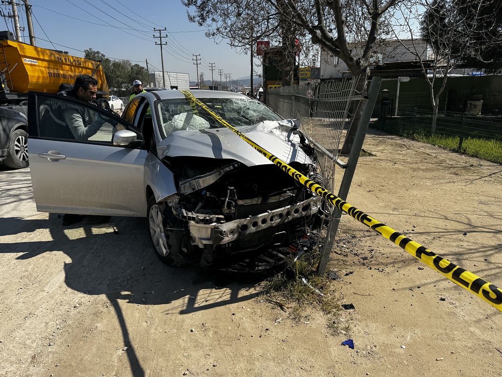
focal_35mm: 25
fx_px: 363
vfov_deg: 54.9
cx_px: 254
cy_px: 184
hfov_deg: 69.4
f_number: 1.78
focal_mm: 6.76
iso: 80
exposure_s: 1/4950
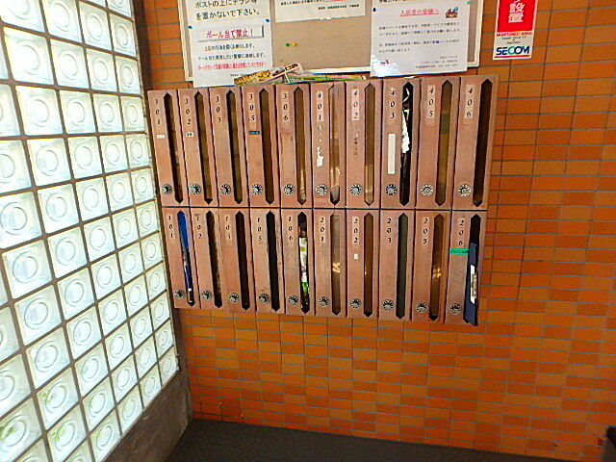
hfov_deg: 79.0
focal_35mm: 21
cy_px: 231
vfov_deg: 63.4
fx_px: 374
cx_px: 308
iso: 200
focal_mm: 3.7
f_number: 3.5
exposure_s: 1/50
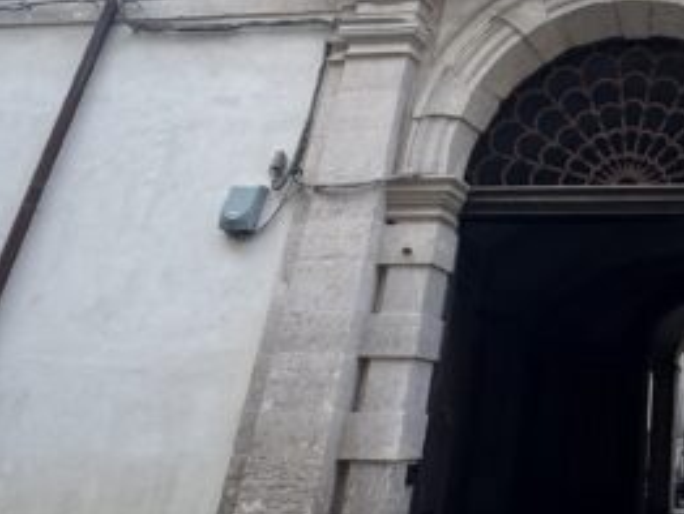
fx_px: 811
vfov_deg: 32.7
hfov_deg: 39.5
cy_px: 18
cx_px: 705
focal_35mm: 41
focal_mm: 2.22
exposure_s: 1/113
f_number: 2.2
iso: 40
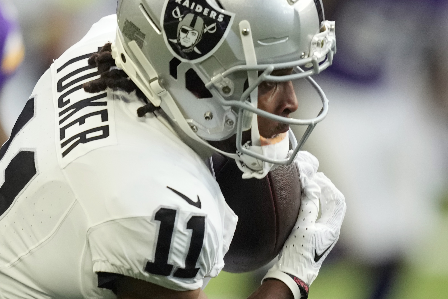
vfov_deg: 1.1
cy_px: 158
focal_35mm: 1210
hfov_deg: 1.7
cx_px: 106
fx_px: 15057
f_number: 2.8
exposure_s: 1/2000
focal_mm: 400
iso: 2000
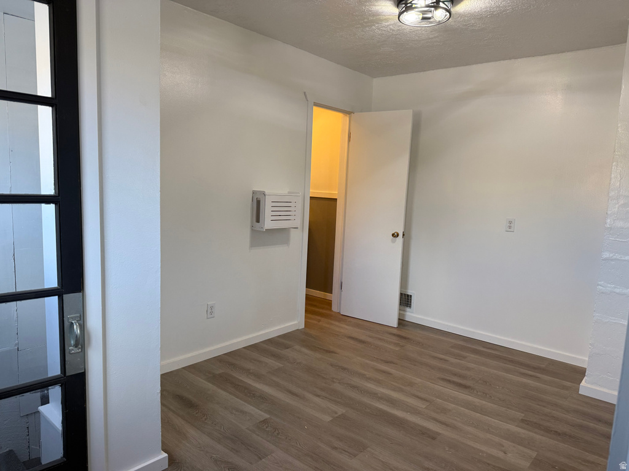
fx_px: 436
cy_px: 236
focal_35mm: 24
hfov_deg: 71.6
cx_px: 314
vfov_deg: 56.8
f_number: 1.78
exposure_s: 1/120
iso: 125
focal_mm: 6.76
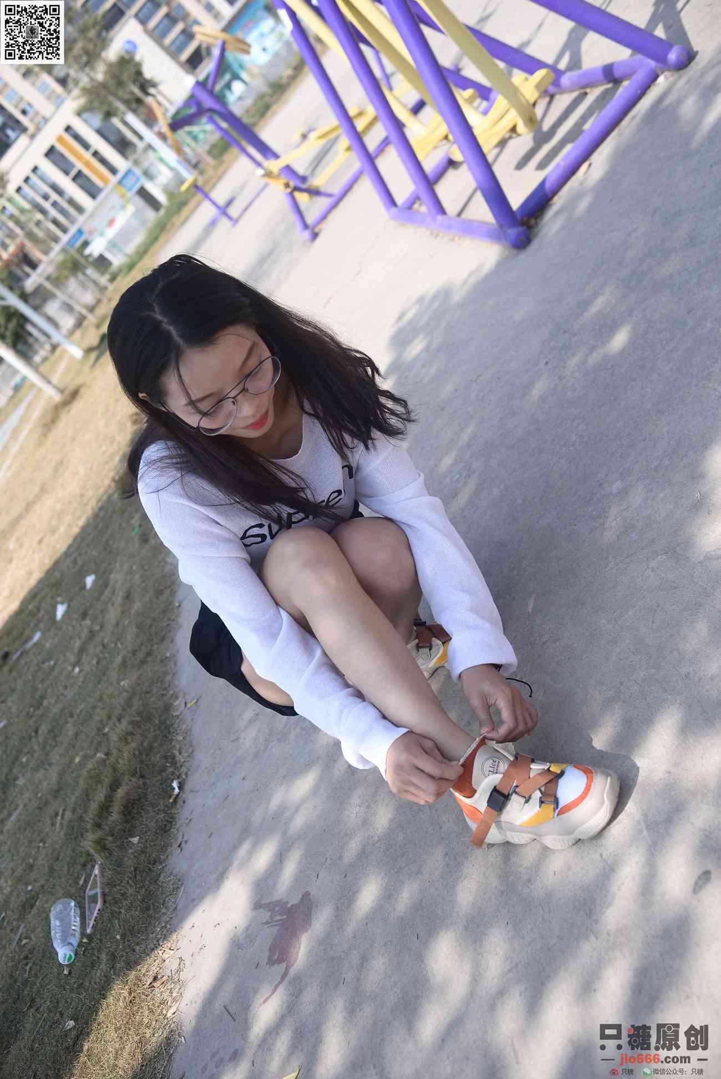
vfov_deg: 54.4
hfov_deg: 37.9
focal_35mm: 35
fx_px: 1050
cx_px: 360
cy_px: 540
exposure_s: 1/800
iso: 160
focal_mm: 35
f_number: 5.6
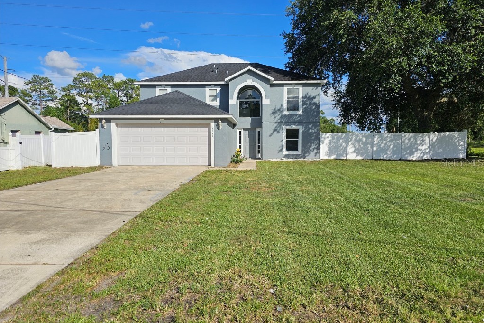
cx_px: 242
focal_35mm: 24
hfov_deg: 73.8
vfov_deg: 53.1
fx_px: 323
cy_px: 162
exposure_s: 1/1410
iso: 10
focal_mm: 6.3
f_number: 1.7
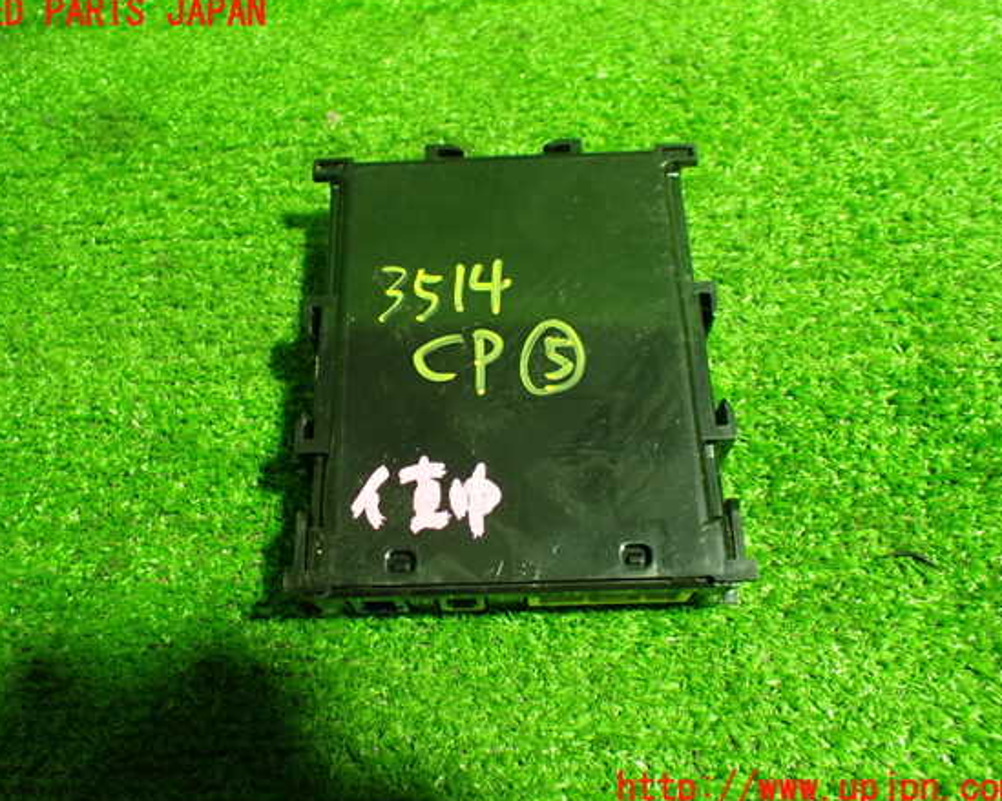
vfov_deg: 45.8
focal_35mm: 32
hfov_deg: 55.7
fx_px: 949
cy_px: 401
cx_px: 482
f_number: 2.3
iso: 800
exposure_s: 1/40
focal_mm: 5.4
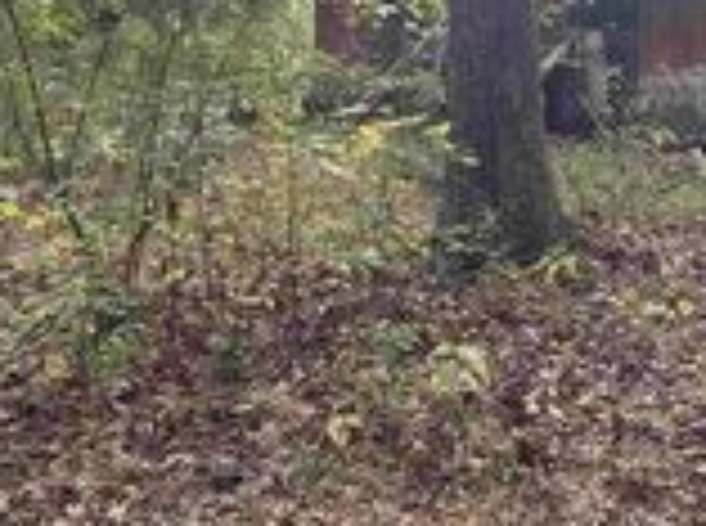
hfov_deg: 23.5
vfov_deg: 17.4
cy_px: 29
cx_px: 495
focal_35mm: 83
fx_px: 1689
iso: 64
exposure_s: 1/121
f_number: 1.6
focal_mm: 5.1
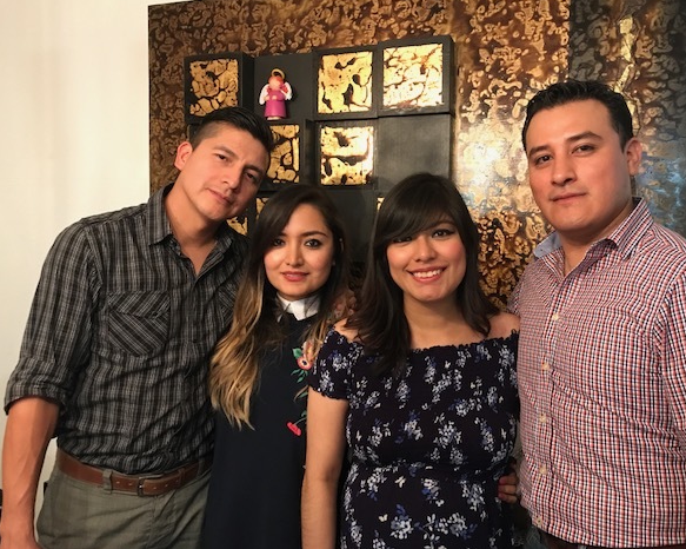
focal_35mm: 30
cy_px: 272
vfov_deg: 48.5
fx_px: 609
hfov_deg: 58.7
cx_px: 374
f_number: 1.8
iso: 100
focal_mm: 3.99
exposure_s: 1/6
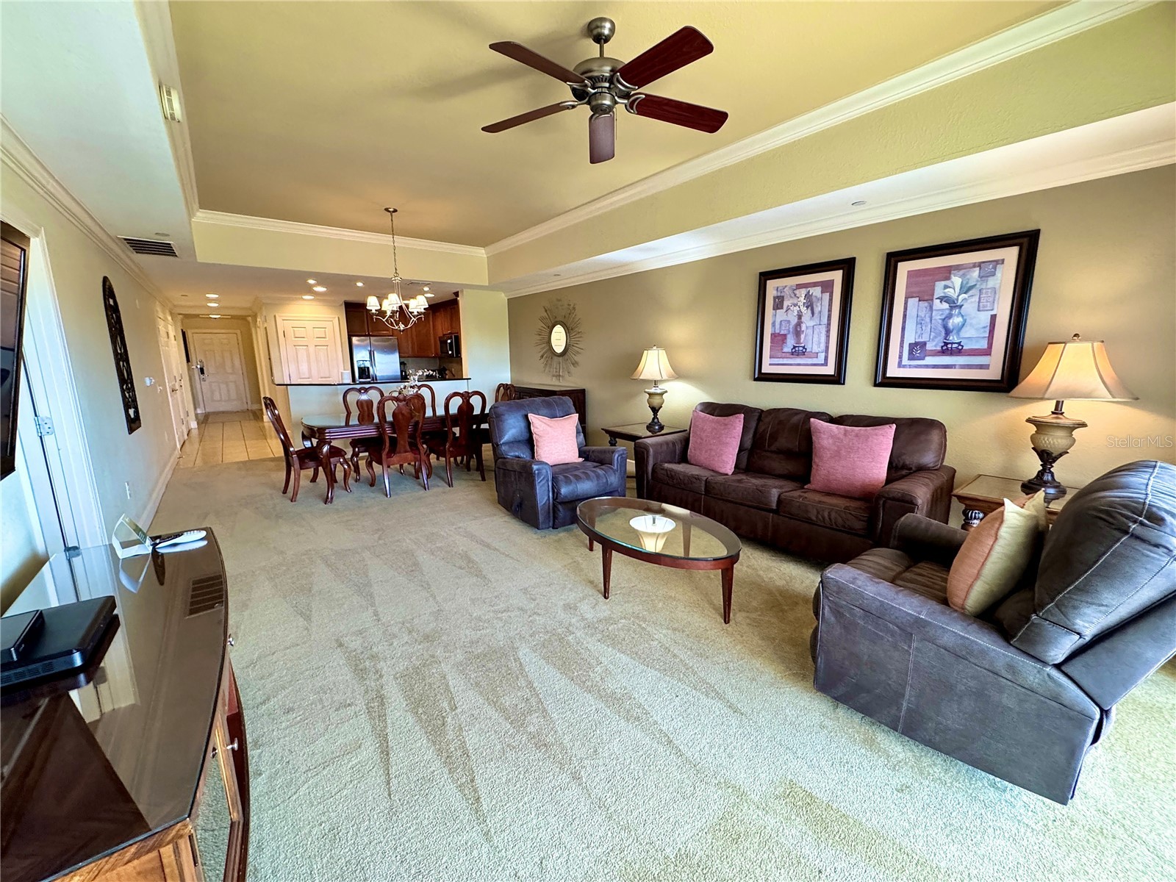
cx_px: 588
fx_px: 476
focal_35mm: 14
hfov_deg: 102.1
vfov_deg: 85.7
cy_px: 441
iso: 320
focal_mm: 2.22
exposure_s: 1/120
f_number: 2.2
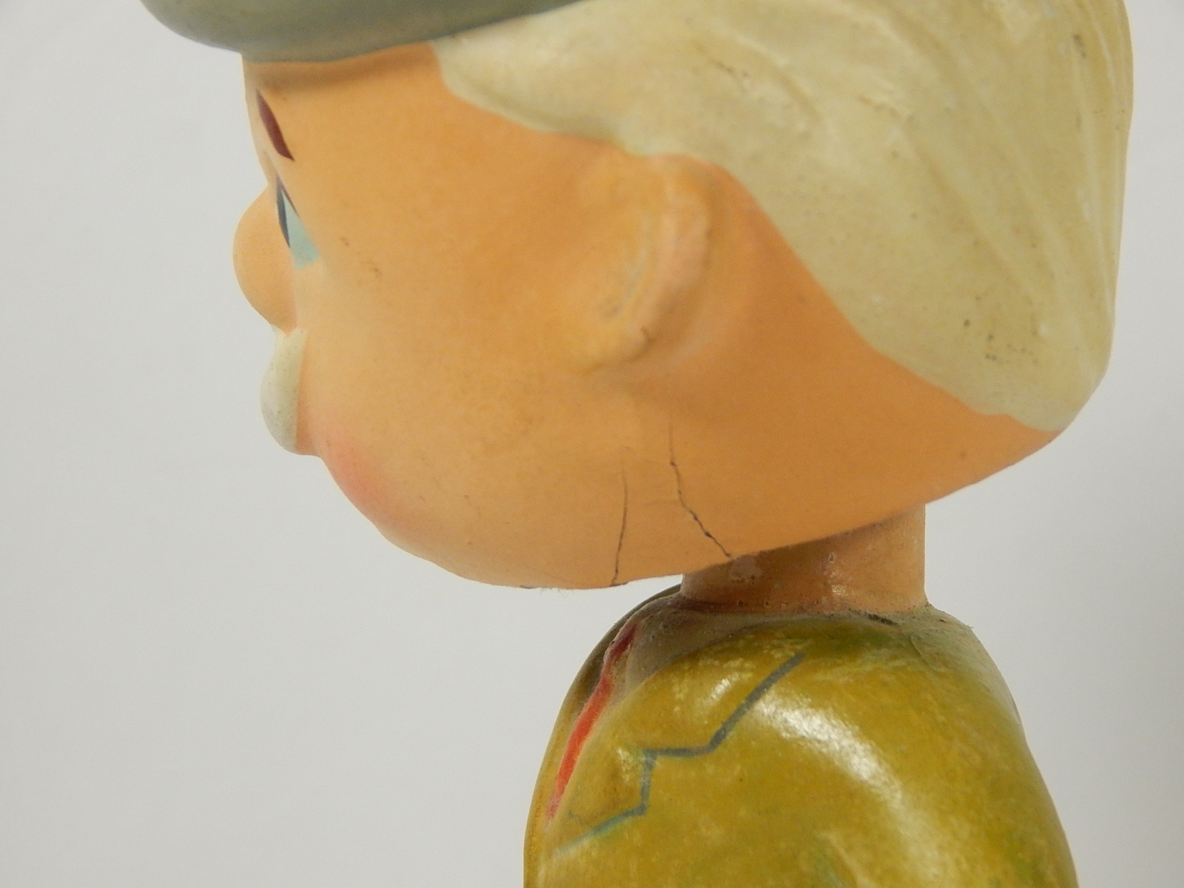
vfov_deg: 11.3
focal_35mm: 131
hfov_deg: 15.1
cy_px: 444
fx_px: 4481
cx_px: 592
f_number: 4.8
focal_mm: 23.4
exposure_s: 1/200
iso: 400
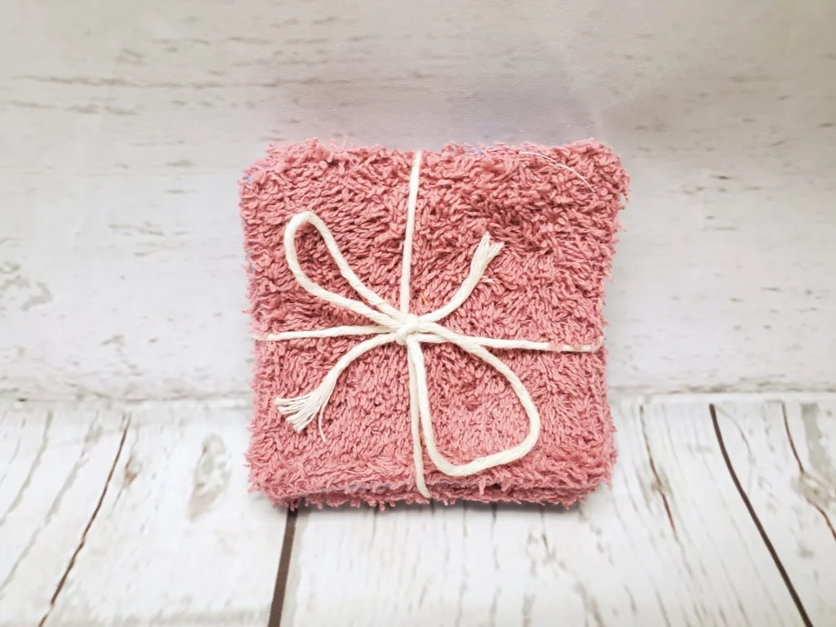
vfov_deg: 53.1
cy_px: 314
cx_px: 418
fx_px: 628
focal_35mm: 26
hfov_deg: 67.3
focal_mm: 4.3
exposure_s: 1/60
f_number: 2.4
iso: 200
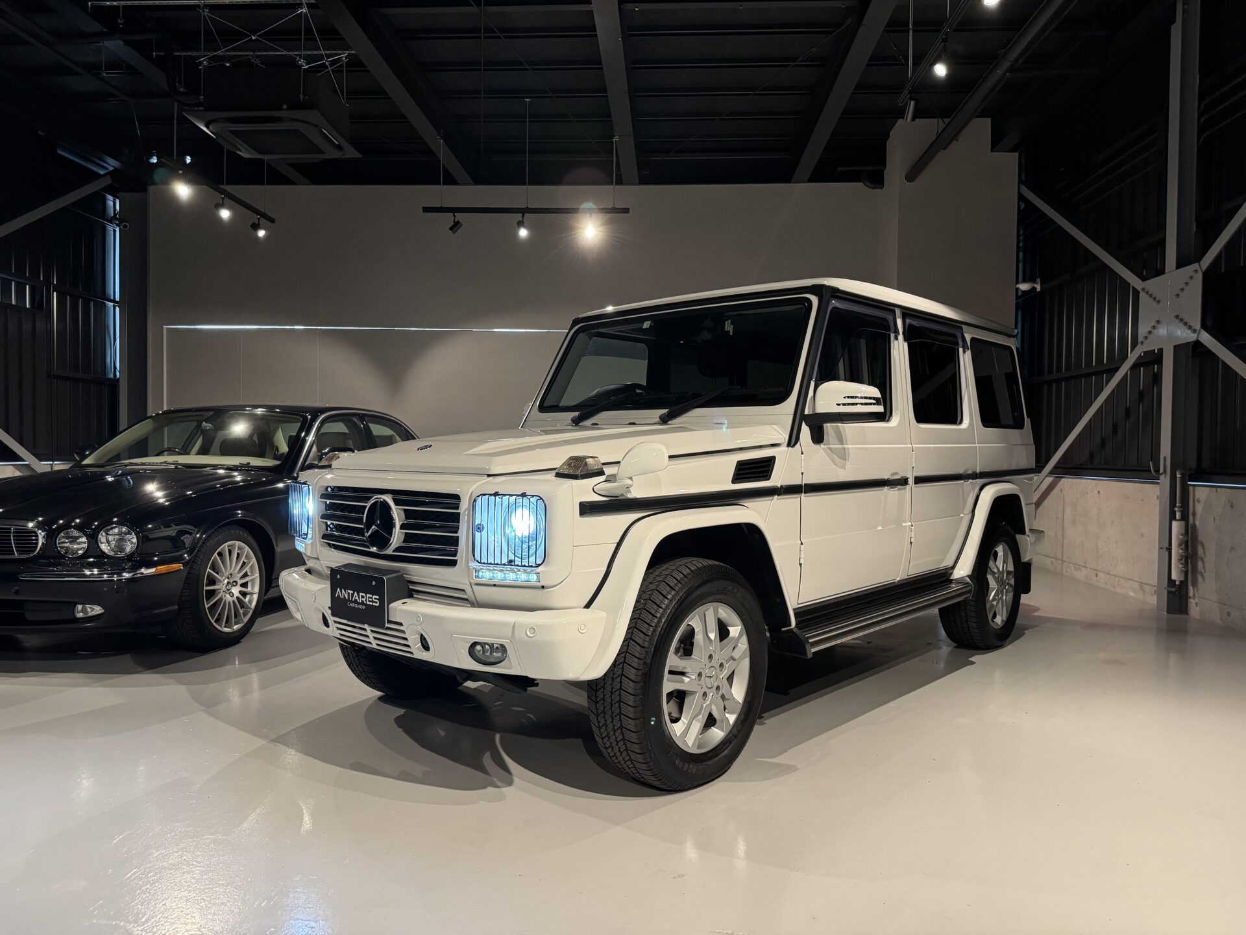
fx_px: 864
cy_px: 468
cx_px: 623
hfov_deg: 71.6
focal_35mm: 24
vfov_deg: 56.8
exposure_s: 1/41
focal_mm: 6.86
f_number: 1.78
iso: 500
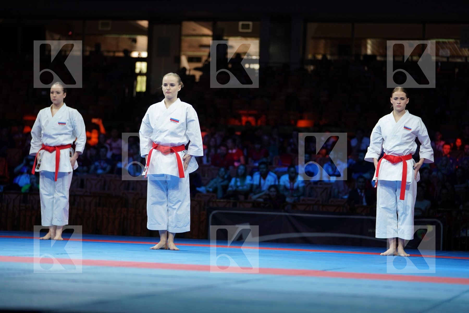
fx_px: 1511
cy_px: 156
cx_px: 234
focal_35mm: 116
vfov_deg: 11.8
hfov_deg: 17.6
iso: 640
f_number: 2.8
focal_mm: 116
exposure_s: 1/500
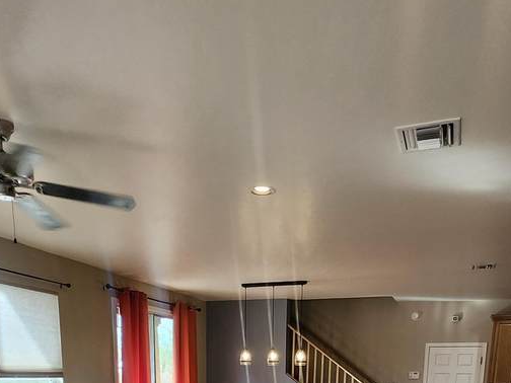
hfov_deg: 55.3
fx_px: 487
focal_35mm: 33
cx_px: 271
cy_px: 478
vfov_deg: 33.4
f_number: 2.2
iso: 100
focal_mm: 1.74
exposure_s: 1/60
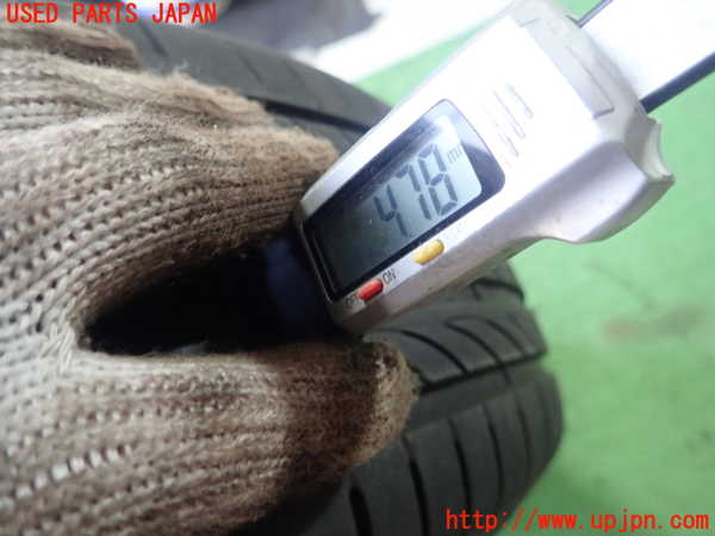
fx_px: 516
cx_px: 358
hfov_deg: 69.4
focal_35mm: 25
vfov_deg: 54.9
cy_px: 268
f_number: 2
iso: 200
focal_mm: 4.5
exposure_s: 1/30
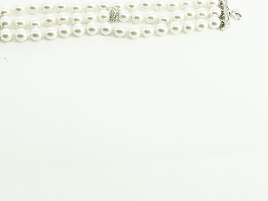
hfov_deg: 27.3
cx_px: 104
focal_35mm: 71
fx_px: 550
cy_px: 25
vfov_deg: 20.4
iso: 200
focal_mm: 35
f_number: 11
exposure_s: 1/60
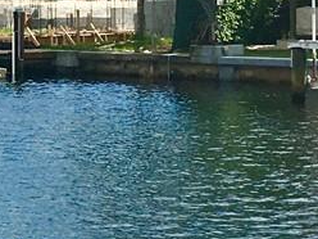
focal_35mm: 187
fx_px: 1718
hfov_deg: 10.0
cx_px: -274
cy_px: -42
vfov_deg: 7.9
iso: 25
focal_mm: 4.15
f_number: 2.2
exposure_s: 1/2137
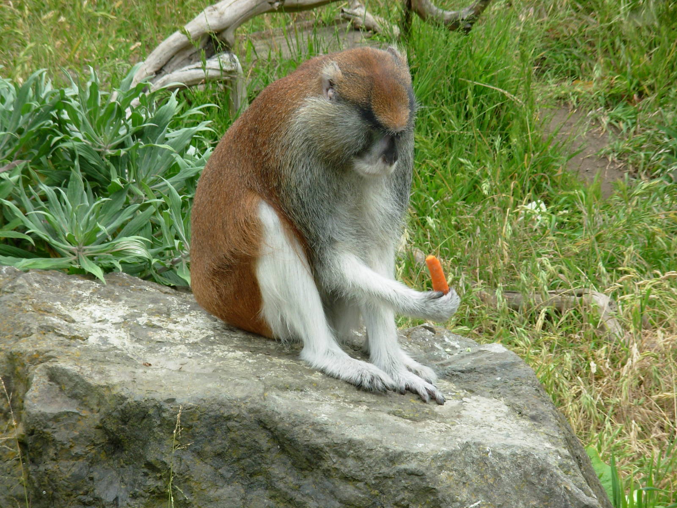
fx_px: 3188
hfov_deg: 12.1
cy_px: 254
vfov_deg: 9.1
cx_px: 338
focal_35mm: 163
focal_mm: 27
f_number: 4.8
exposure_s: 1/98.7
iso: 50
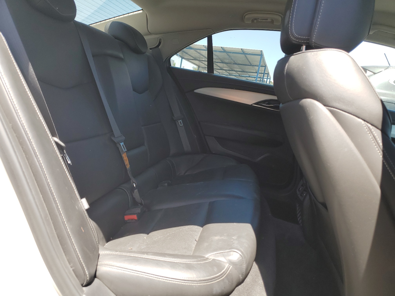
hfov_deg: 67.3
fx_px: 297
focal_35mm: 26
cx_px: 198
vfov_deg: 53.1
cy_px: 148
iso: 50
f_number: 1.5
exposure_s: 1/370
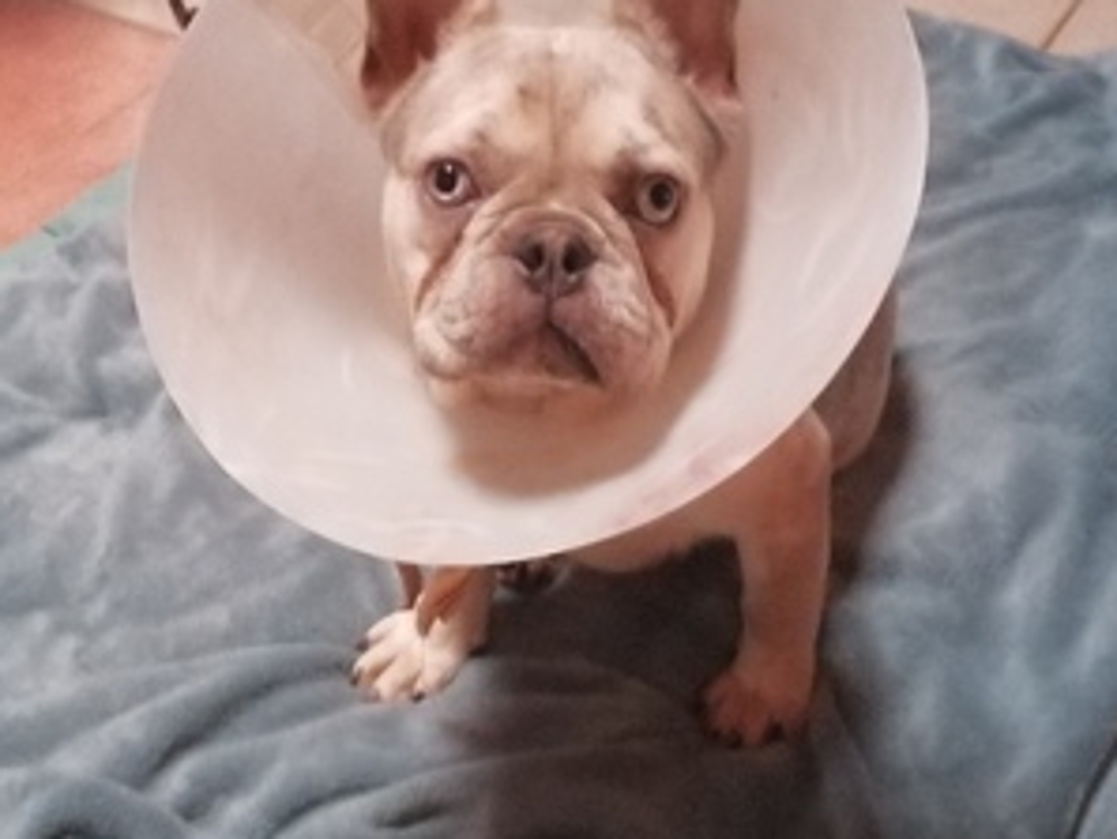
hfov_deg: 52.6
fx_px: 1130
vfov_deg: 40.3
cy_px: 286
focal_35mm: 35
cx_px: 583
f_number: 1.8
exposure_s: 1/14.3
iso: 3200
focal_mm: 5.3
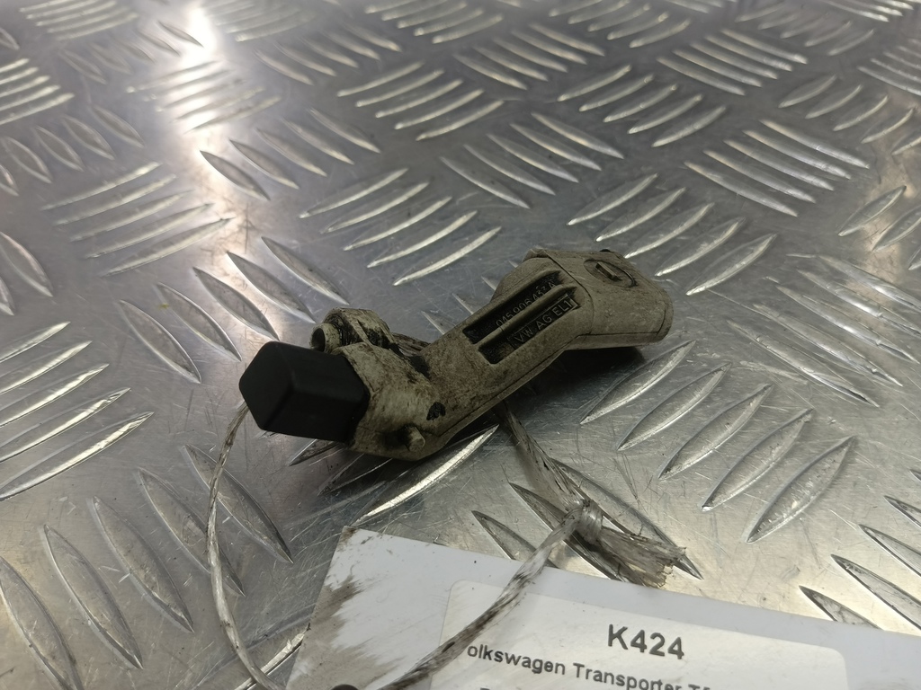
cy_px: 345
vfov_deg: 58.9
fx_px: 612
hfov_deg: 73.9
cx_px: 460
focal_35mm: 23
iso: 98
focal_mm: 4.11
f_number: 1.6
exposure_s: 1/50
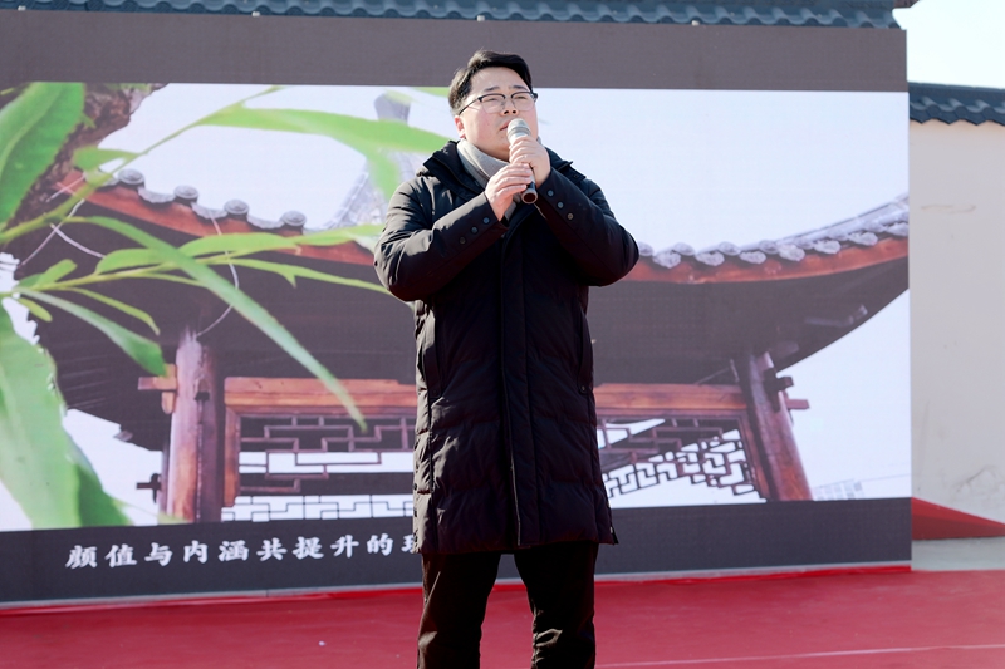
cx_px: 502
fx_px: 1758
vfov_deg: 21.6
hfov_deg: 31.9
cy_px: 334
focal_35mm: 63
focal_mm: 63
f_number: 4
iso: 100
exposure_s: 1/320
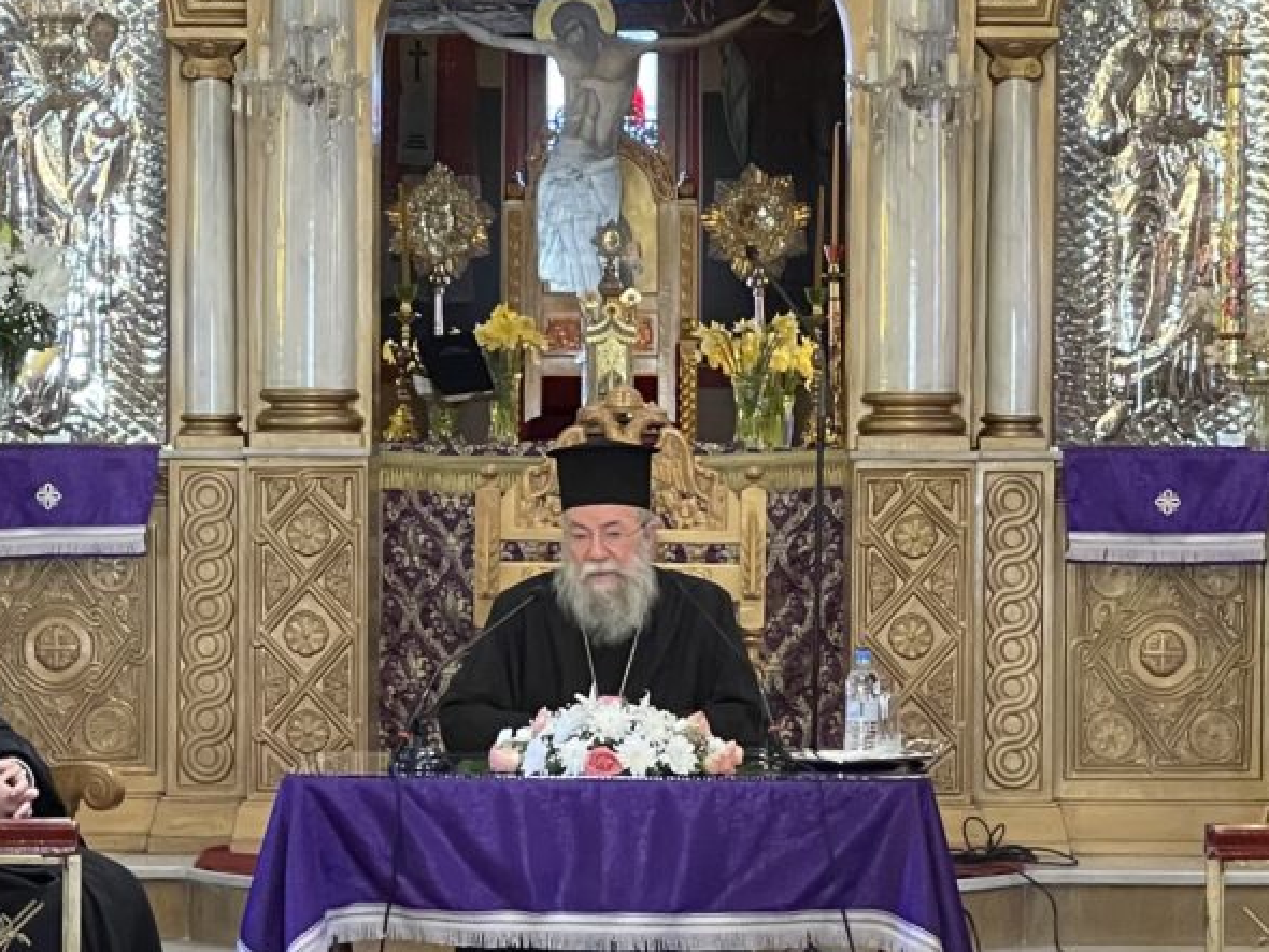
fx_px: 4071
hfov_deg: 17.7
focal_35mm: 111
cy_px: 662
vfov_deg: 13.3
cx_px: 527
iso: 500
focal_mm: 7.5
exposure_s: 1/50
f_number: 2.2
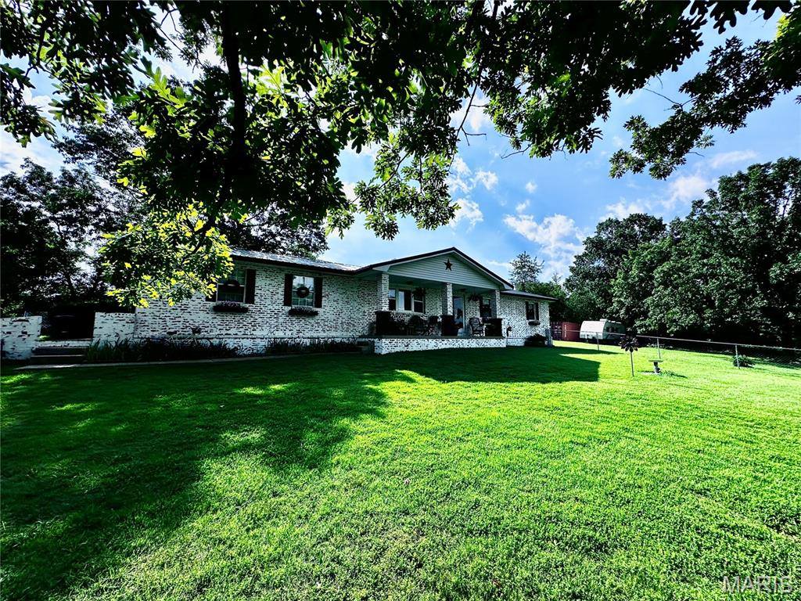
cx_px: 400
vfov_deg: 85.7
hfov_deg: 102.1
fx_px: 324
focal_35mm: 14
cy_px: 300
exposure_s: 1/3861
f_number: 2.2
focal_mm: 2.22
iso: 50
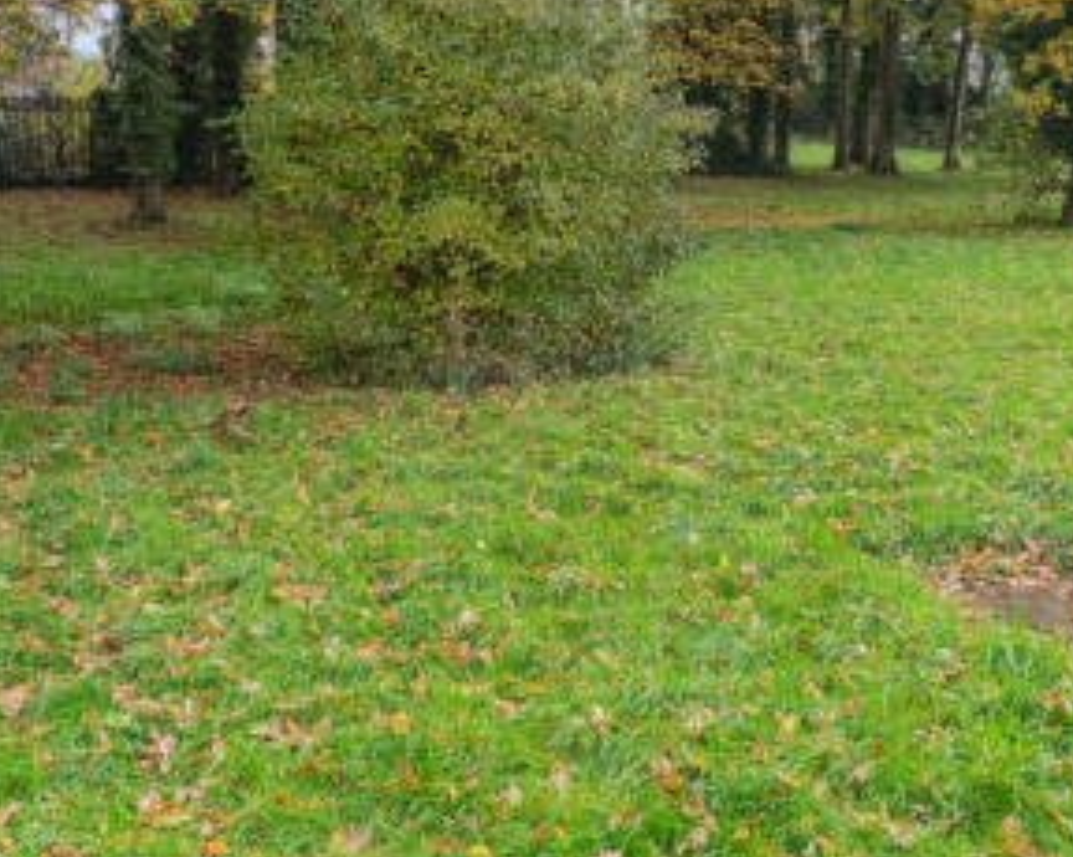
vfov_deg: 31.3
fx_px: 1492
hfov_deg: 39.5
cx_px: 494
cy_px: 184
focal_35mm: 47
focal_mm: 22
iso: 800
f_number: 7.1
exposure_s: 1/160
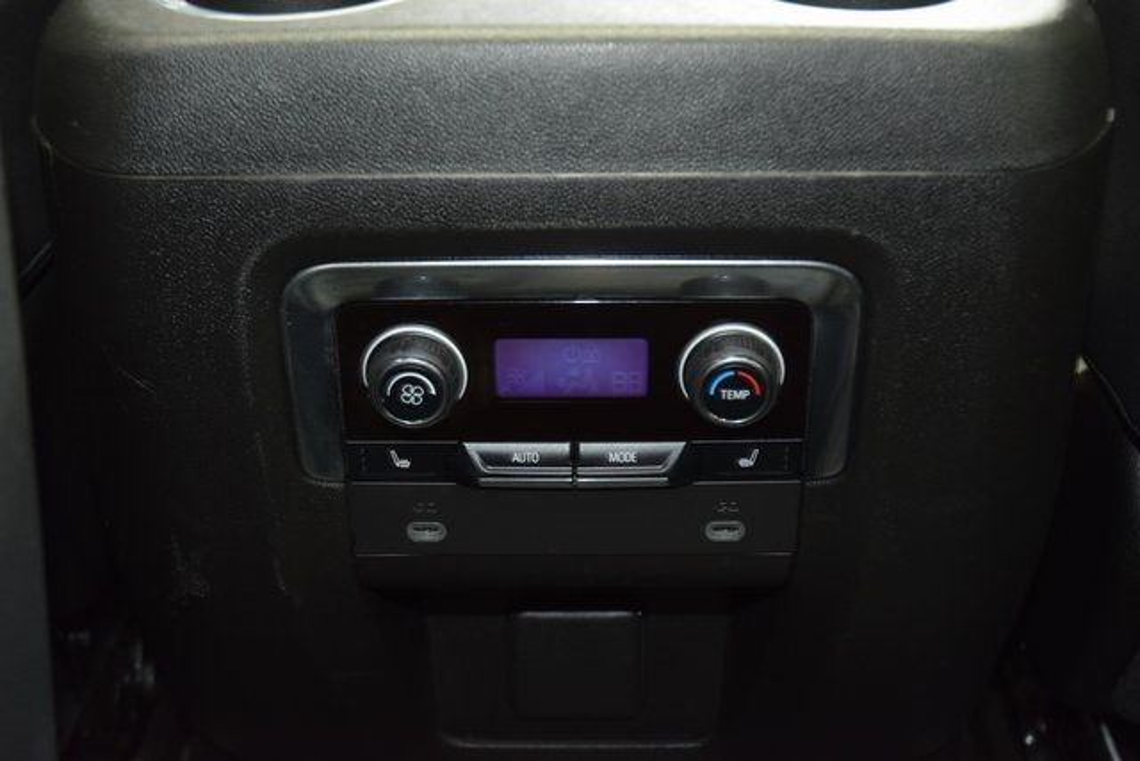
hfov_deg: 35.0
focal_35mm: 57
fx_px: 1805
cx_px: 570
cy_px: 380
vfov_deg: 23.8
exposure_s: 1/6
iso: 1100
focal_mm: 38
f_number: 4.2
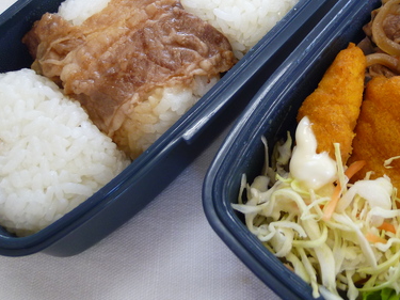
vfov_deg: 34.4
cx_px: 279
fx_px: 474
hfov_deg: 44.8
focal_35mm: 41
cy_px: 75
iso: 125
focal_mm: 4.3
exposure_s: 1/60
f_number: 2.2
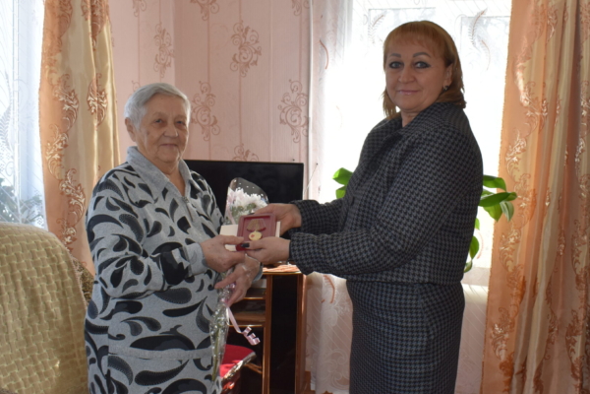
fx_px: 442
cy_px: 197
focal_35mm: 27
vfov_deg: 47.9
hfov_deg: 67.4
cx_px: 295
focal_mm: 18
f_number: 5.6
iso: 560
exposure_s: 1/125
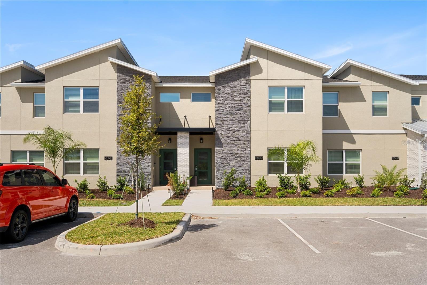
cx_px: 214
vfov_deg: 43.6
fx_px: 356
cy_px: 142
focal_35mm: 30
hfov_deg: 61.9
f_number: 7.1
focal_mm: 30
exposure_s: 1/640
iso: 320
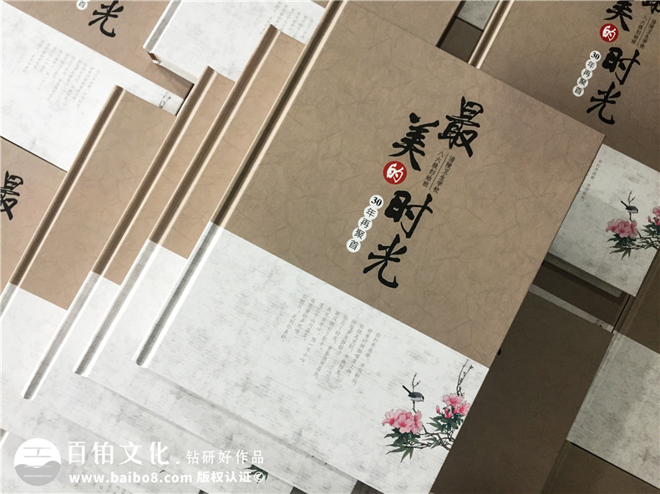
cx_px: 330
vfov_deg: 48.2
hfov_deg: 61.7
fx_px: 553
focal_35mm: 29
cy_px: 247
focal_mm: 4.15
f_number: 2.2
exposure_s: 1/33
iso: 160
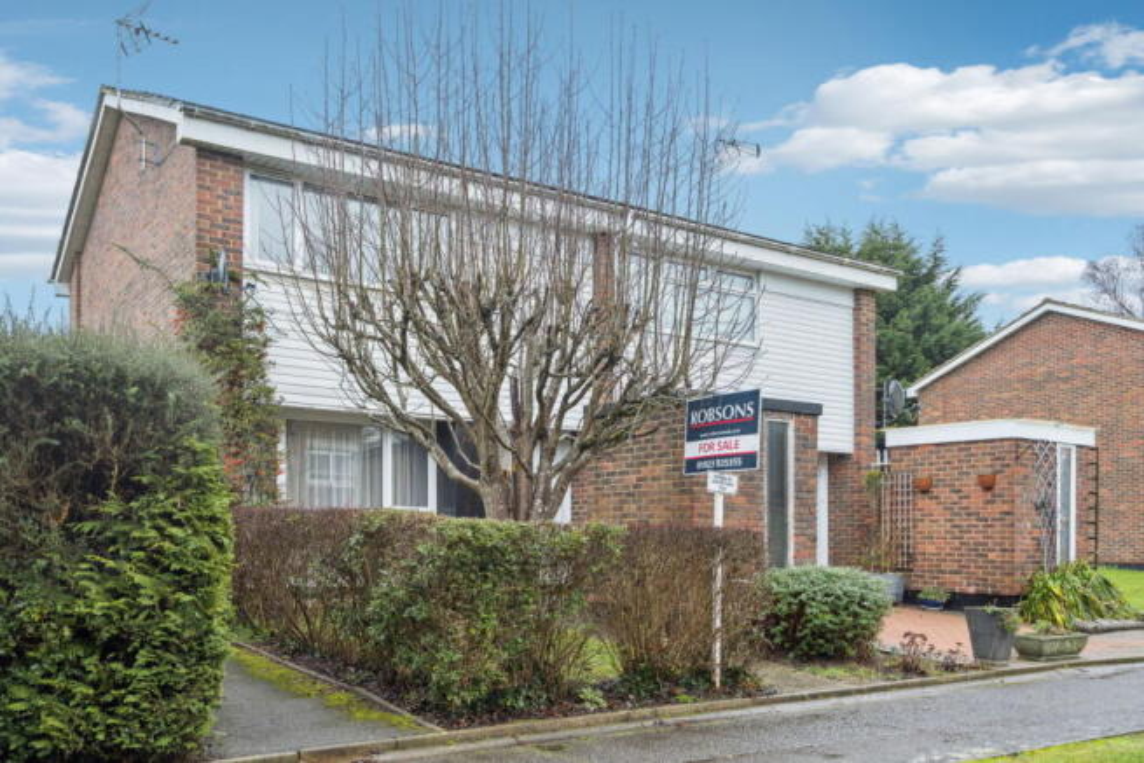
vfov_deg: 42.3
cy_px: 382
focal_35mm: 31
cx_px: 572
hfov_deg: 60.3
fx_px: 985
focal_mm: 31
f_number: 4.5
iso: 320
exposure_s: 1/50
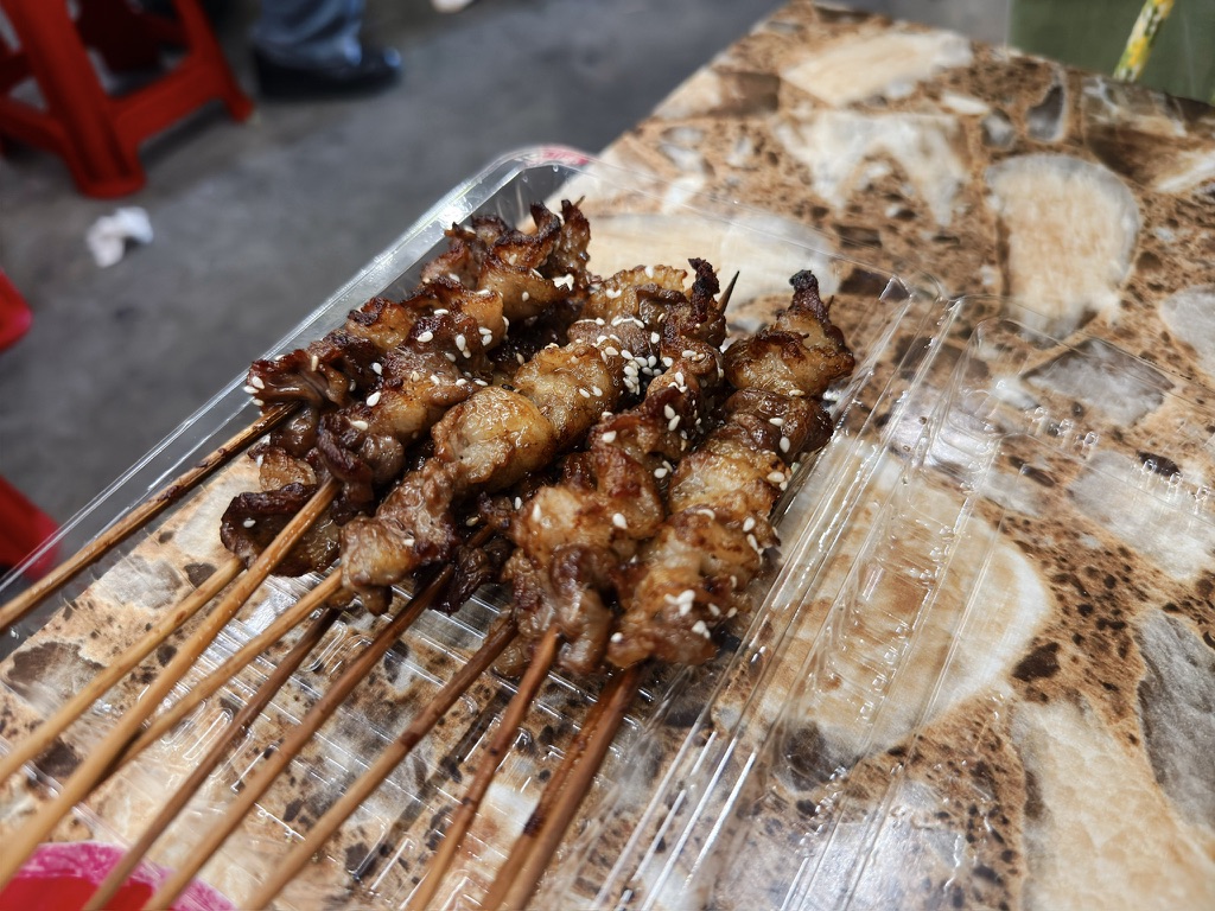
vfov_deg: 56.8
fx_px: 842
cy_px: 456
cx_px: 608
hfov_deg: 71.6
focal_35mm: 24
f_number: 1.78
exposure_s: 1/33
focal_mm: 6.76
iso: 500
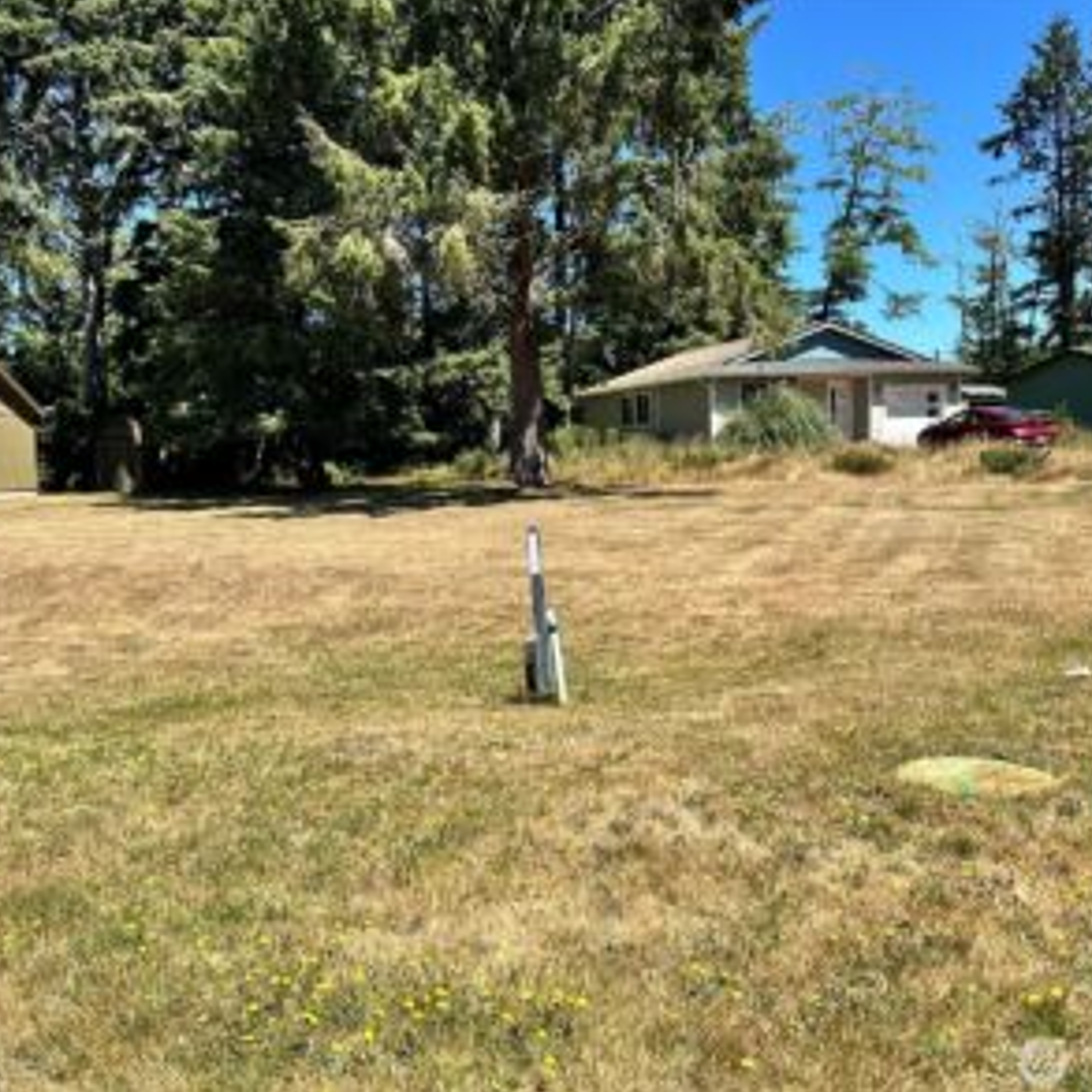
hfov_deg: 55.6
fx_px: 1035
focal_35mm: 29
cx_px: 514
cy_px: 540
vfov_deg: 55.6
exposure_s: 1/3356
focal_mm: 6.86
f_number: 1.78
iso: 80
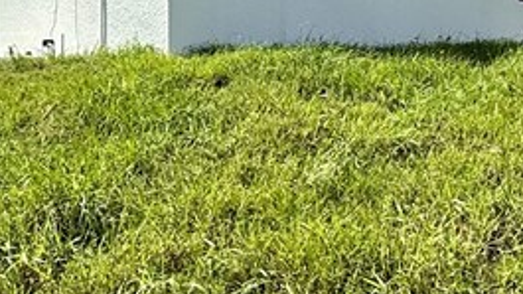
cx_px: 375
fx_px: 818
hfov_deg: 34.9
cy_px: 59
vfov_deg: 20.2
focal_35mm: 59
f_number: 2.2
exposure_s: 1/2165
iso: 50
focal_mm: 2.22
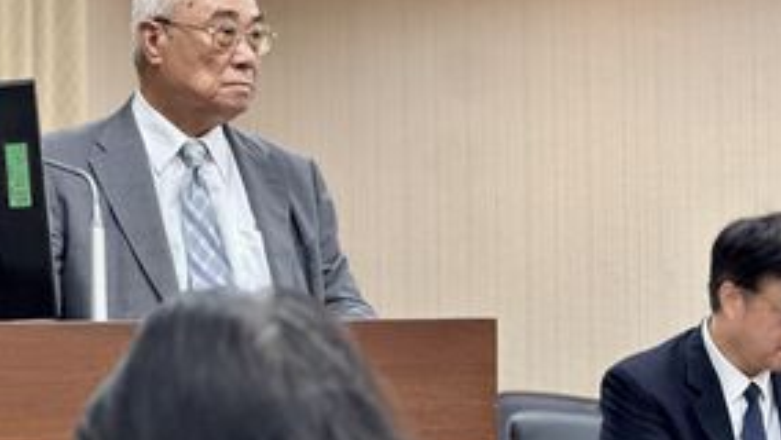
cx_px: 239
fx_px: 2445
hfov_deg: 18.1
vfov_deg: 10.3
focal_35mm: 118
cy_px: 182
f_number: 2.8
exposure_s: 1/40
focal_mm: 9
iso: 200
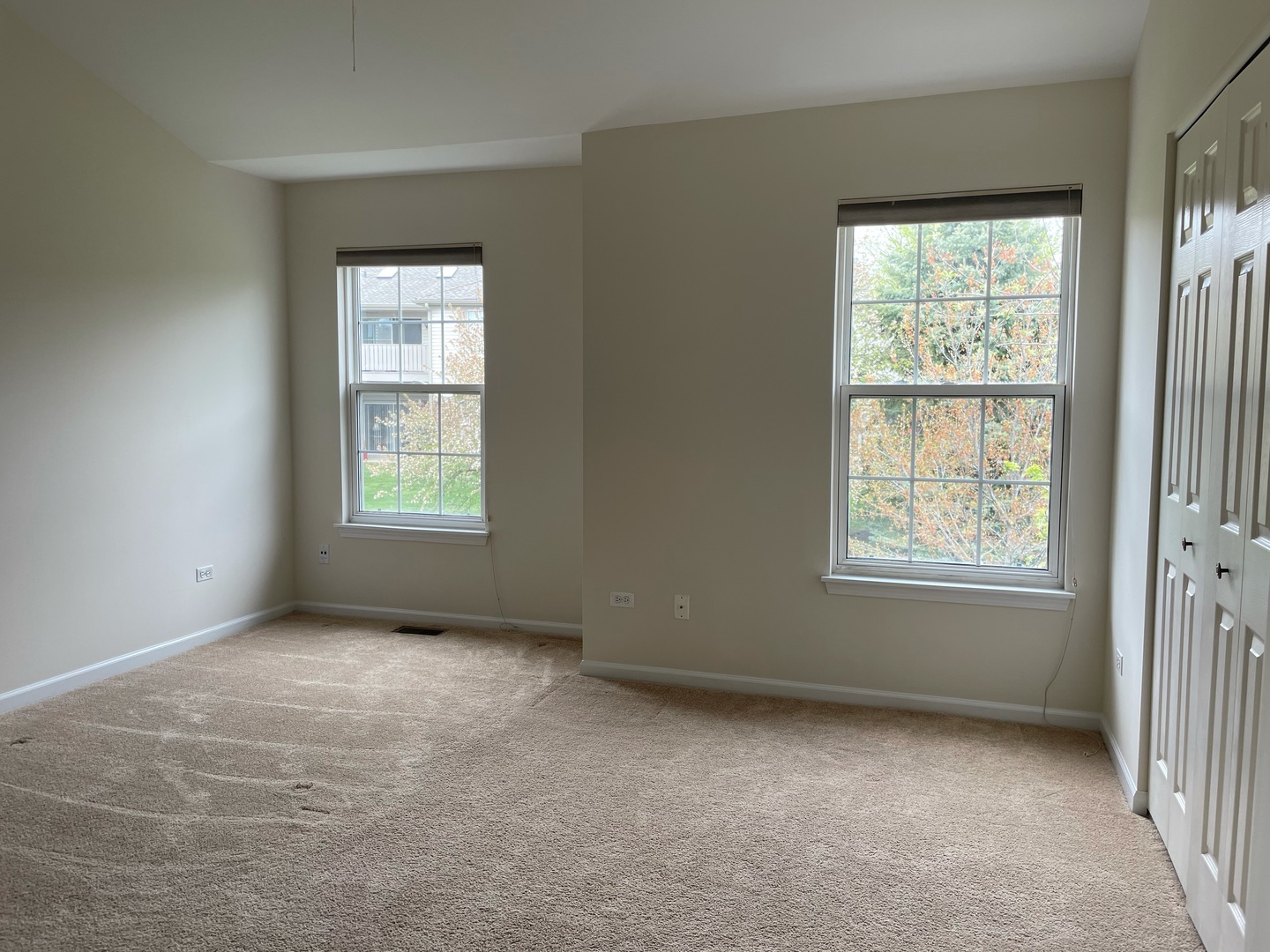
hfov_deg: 67.3
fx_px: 954
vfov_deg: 53.1
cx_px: 635
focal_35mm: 26
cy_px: 476
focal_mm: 4.2
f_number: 1.6
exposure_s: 1/121
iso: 40
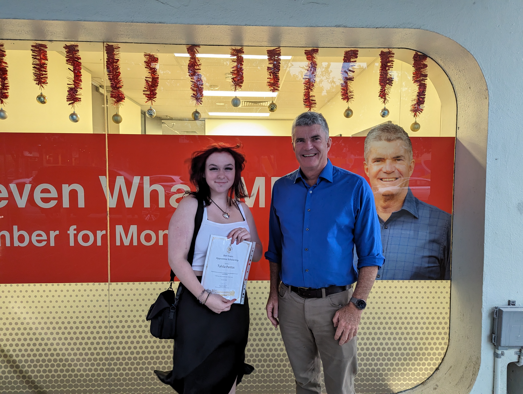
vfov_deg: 56.9
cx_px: 262
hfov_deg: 71.5
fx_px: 363
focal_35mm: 24
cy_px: 197
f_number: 1.85
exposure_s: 1/100
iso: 446
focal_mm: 6.81
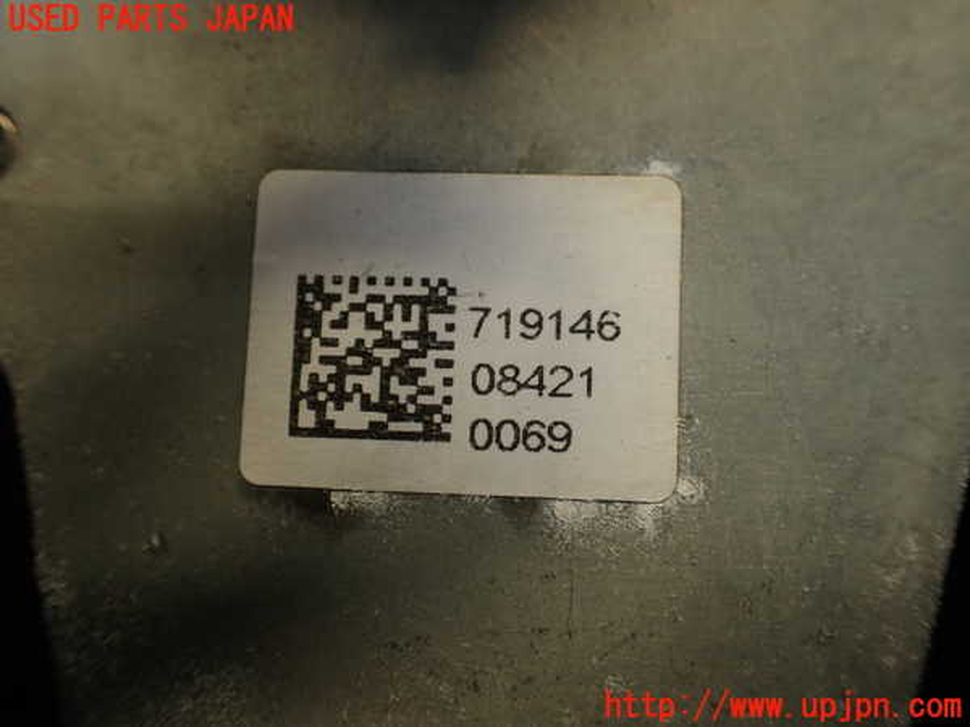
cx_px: 485
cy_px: 364
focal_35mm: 32
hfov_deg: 56.8
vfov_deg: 44.2
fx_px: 897
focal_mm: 5.79
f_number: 2.4
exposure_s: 1/50
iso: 200
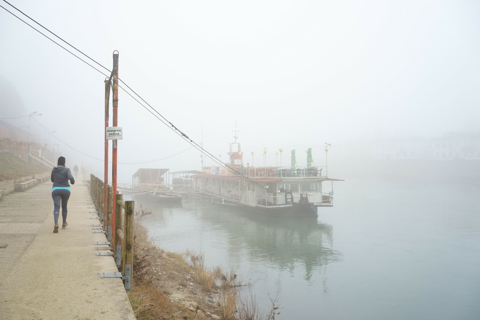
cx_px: 240
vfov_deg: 37.9
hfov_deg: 54.4
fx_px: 467
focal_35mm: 35
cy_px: 160
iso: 100
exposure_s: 1/60
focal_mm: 35
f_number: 9
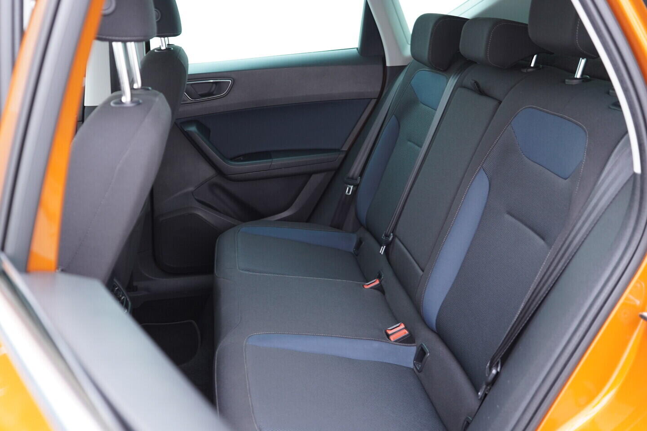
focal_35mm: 36
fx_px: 647
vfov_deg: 36.9
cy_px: 216
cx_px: 324
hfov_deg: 53.1
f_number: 2.8
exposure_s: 1/40
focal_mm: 24
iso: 500
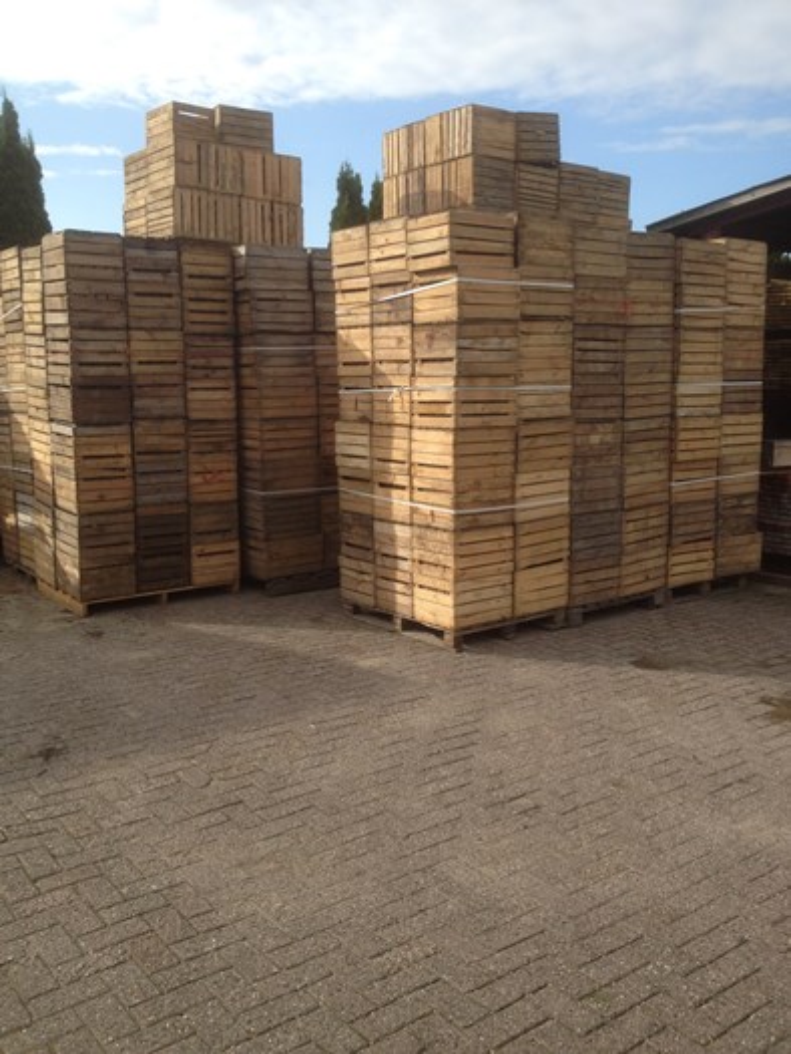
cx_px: 396
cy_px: 527
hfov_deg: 40.7
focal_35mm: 35
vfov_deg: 52.6
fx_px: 1066
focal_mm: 4.28
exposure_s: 1/863
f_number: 2.4
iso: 50
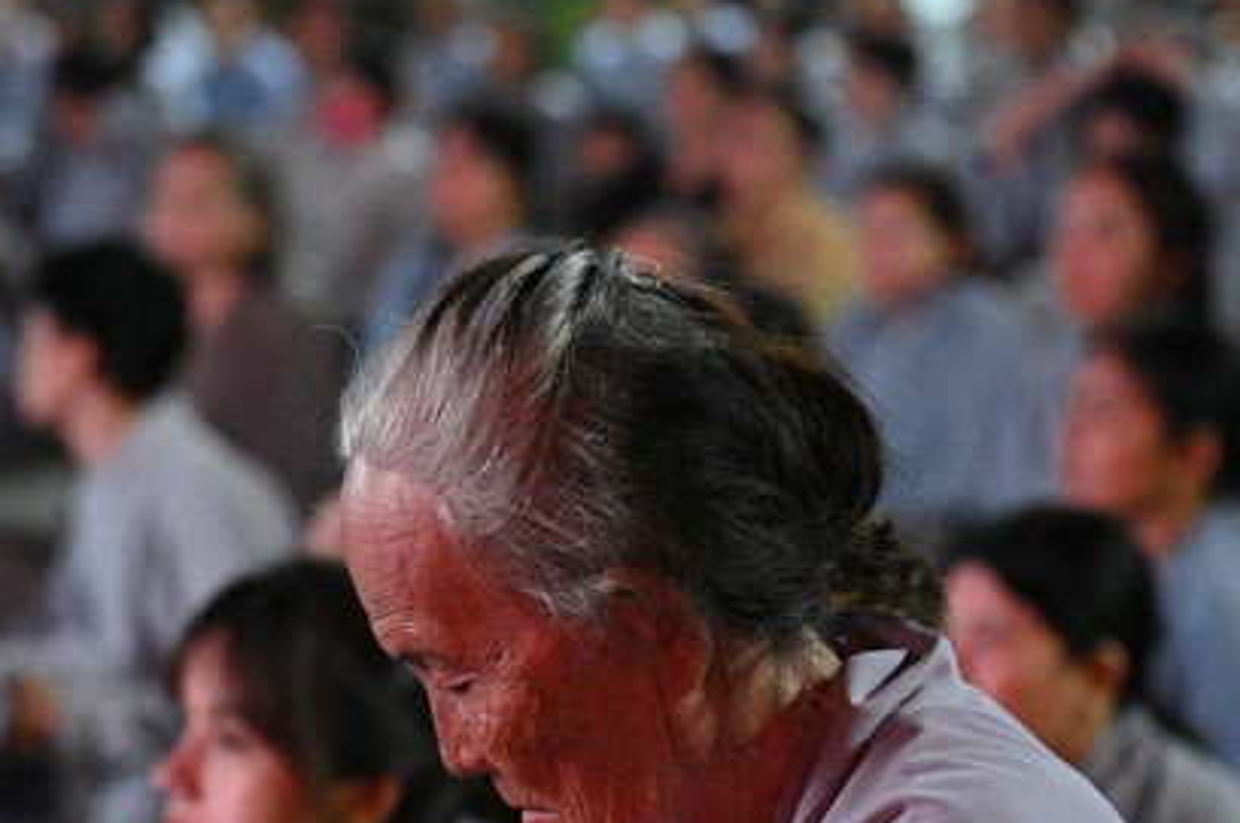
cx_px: 524
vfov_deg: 7.2
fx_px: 6571
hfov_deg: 10.8
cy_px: 616
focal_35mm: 191
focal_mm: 120
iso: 20000
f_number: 4.5
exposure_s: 1/200
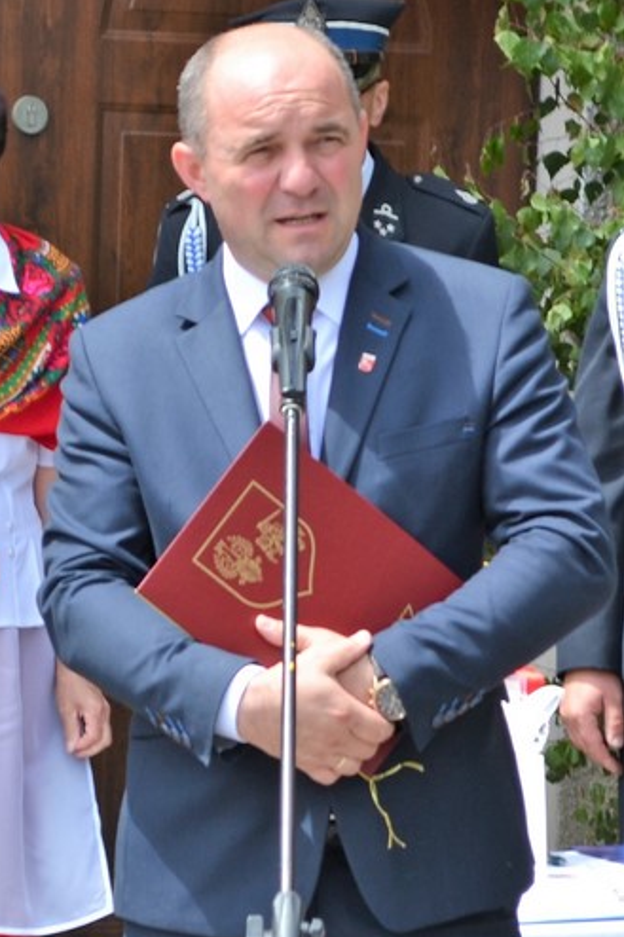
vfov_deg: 24.3
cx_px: 310
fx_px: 2173
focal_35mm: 84
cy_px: 470
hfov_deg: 16.3
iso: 100
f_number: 6.3
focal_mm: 55
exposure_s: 1/160
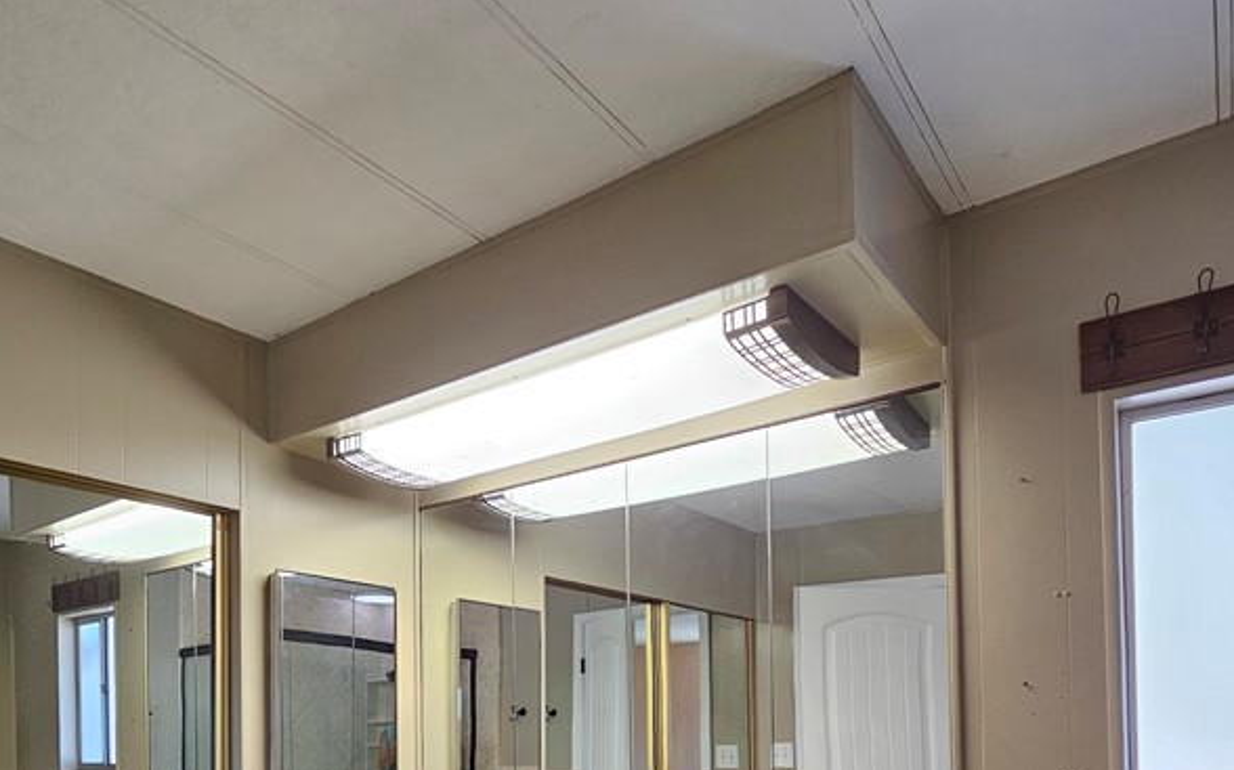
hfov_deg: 74.5
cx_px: 535
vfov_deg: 44.9
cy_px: 732
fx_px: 807
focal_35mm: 24
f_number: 2.2
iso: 125
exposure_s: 1/60
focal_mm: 2.2
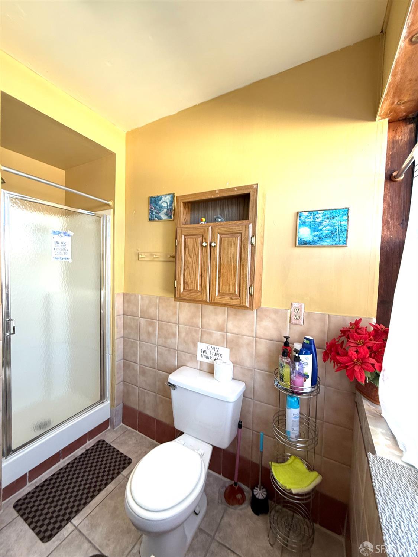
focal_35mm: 14
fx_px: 225
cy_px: 278
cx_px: 209
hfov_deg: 85.7
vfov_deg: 102.1
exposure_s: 1/99
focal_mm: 2.22
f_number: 2.2
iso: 64
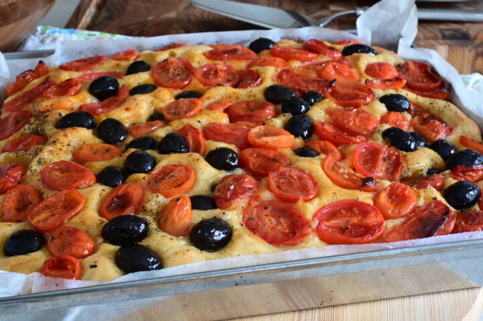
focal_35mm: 51
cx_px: 242
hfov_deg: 38.9
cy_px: 160
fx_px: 684
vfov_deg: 26.4
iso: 640
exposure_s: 1/5
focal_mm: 34
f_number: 11
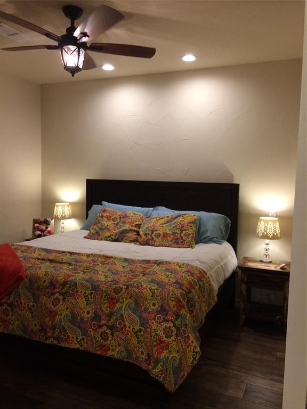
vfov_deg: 61.7
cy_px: 204
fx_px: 343
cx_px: 154
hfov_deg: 48.2
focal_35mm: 29
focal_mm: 4.15
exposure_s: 1/30
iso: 64
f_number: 2.2
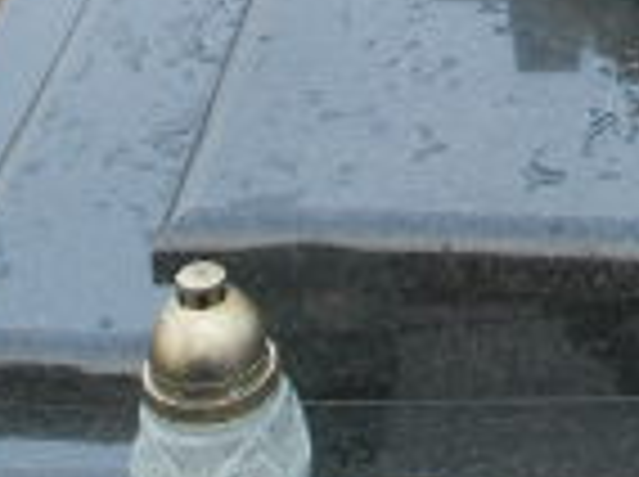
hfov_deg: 16.8
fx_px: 2082
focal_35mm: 113
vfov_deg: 12.5
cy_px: -216
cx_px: 729
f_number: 3.1
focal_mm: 4.5
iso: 80
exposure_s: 1/40
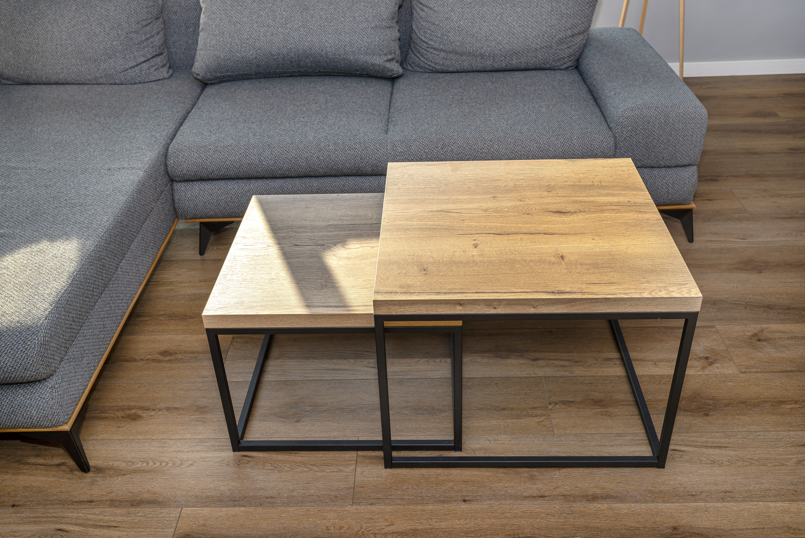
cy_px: 269
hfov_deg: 54.4
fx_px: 783
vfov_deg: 37.9
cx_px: 402
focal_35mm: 35
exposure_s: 1/60
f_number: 8
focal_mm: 35
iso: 100
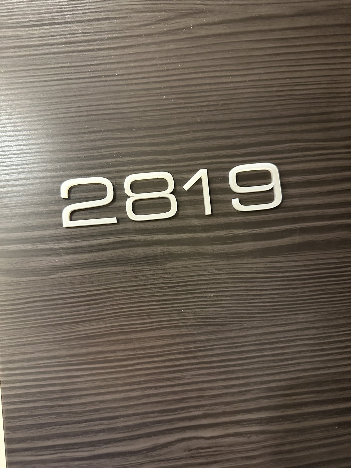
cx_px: 176
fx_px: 324
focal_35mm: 24
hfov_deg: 56.8
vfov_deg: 71.6
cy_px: 234
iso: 800
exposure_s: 1/33
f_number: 1.78
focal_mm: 6.86
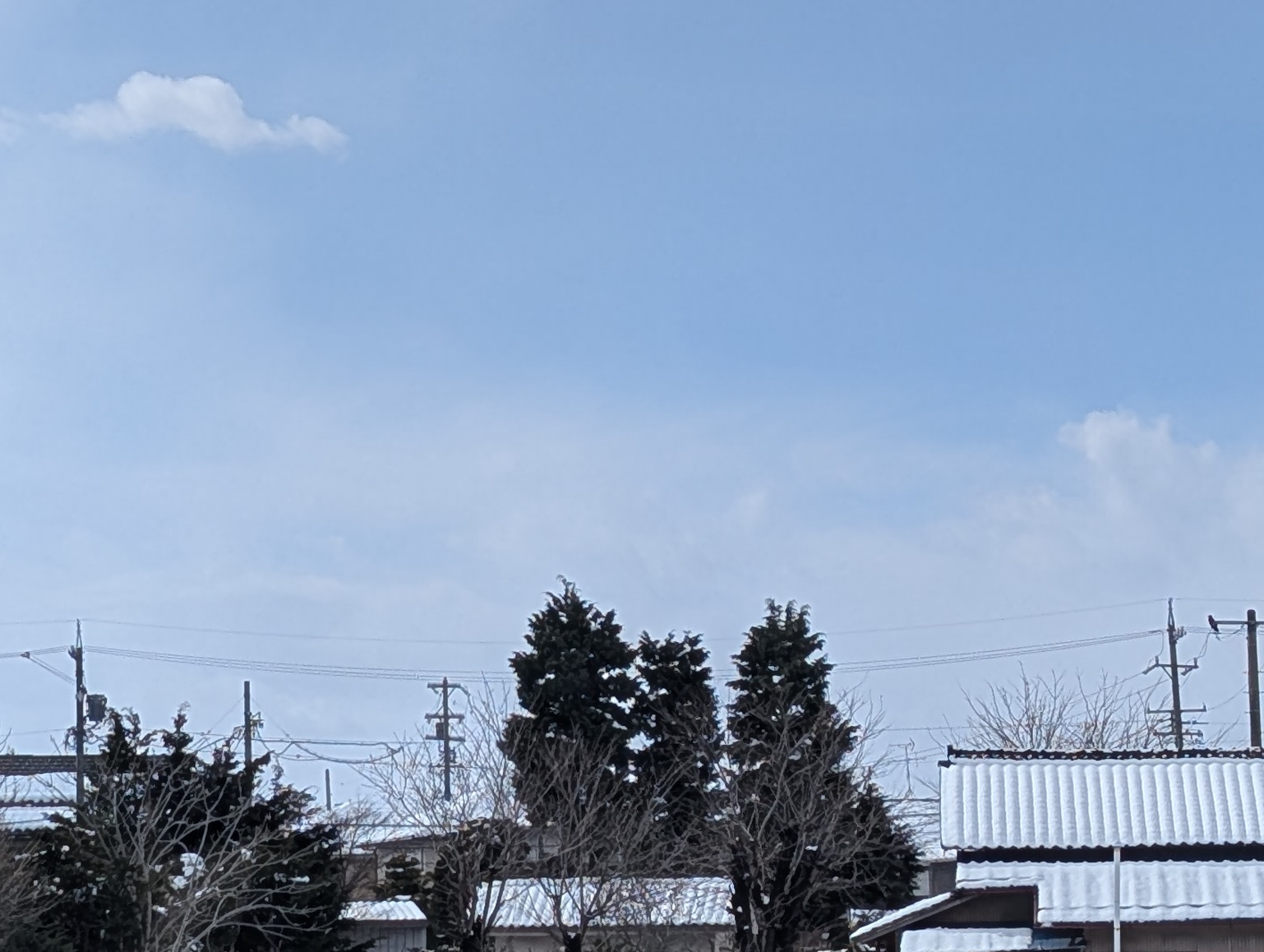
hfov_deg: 15.1
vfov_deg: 11.4
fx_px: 4754
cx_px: 357
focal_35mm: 130
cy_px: 255
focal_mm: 6.9
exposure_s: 1/4082
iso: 25
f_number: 1.68
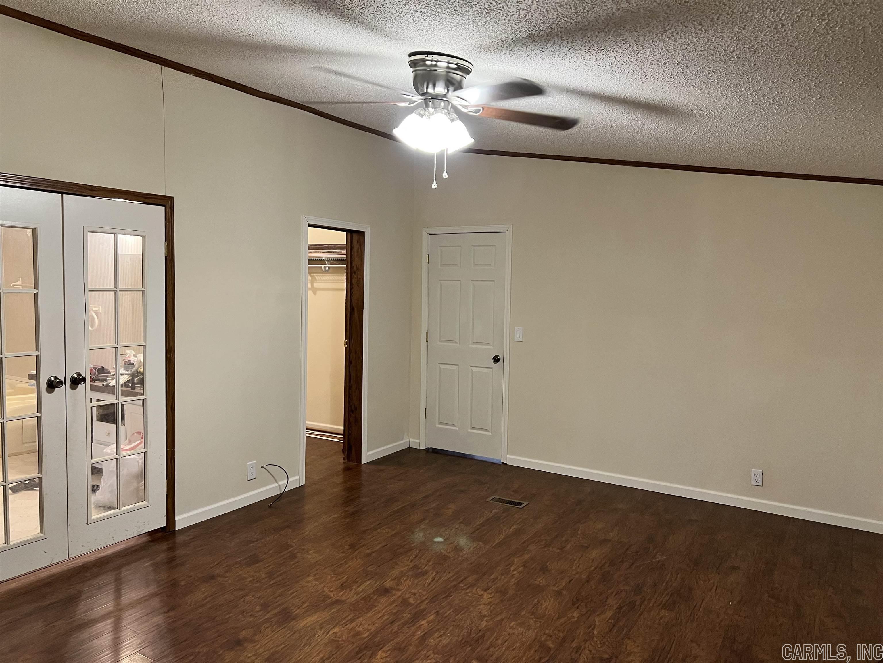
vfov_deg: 53.1
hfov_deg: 67.3
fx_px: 663
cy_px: 332
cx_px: 442
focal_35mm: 26
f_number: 1.5
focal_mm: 5.7
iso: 250
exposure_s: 1/60
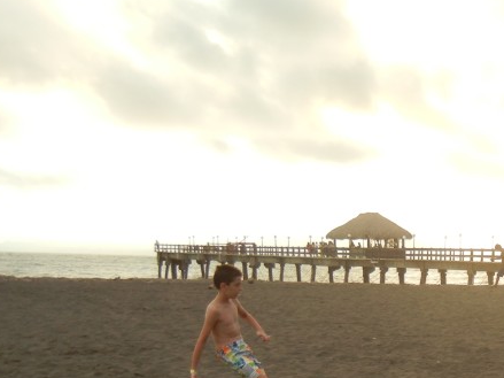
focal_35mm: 70
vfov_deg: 20.4
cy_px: 373
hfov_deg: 25.7
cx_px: 555
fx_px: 1019
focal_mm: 5.4
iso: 160
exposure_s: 1/297
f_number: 3.5
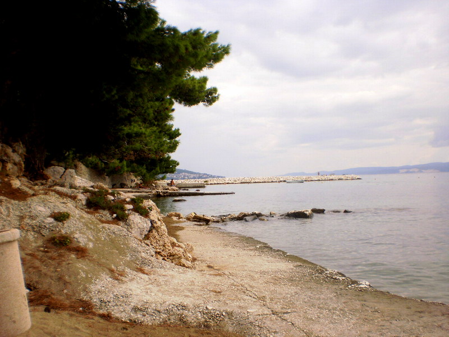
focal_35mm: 38
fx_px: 493
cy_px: 168
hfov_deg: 49.0
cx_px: 224
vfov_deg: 37.7
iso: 100
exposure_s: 1/1000
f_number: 4.6
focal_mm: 6.3
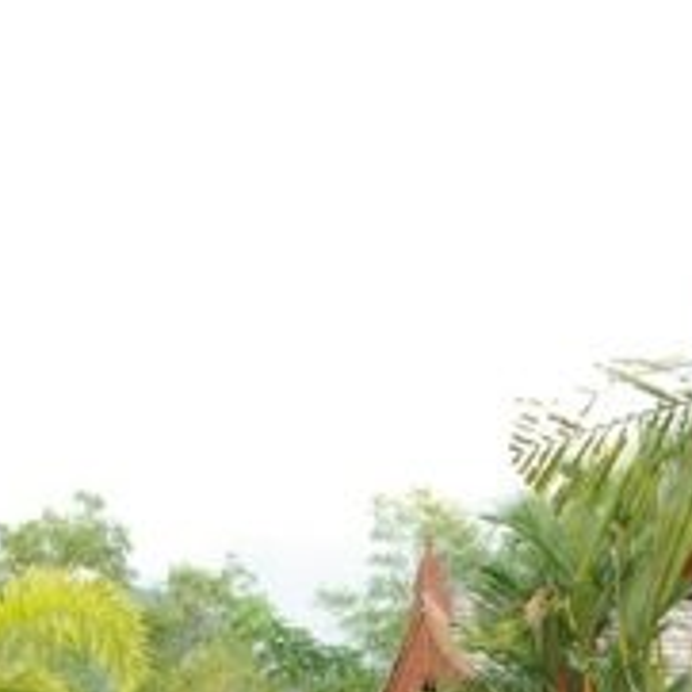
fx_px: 2556
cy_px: 931
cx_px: 497
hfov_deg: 15.4
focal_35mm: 113
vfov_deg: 14.7
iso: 200
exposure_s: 1/100
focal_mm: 20
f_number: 6.3
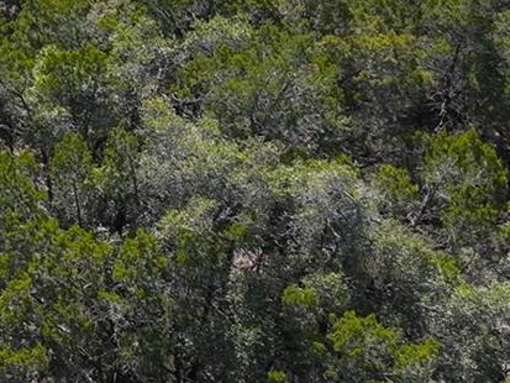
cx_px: -475
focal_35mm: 119
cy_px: -298
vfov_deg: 11.6
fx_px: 1754
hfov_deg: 14.2
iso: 190
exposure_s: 1/5000
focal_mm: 12.29
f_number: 2.8
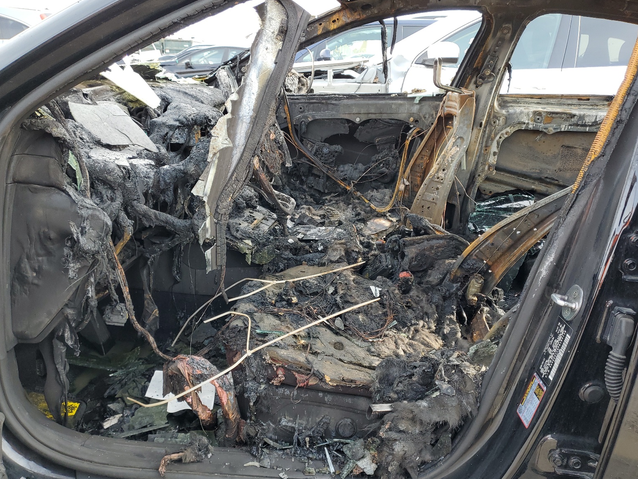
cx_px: 327
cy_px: 247
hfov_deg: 65.3
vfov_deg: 51.4
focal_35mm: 27
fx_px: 498
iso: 50
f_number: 1.5
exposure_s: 1/233
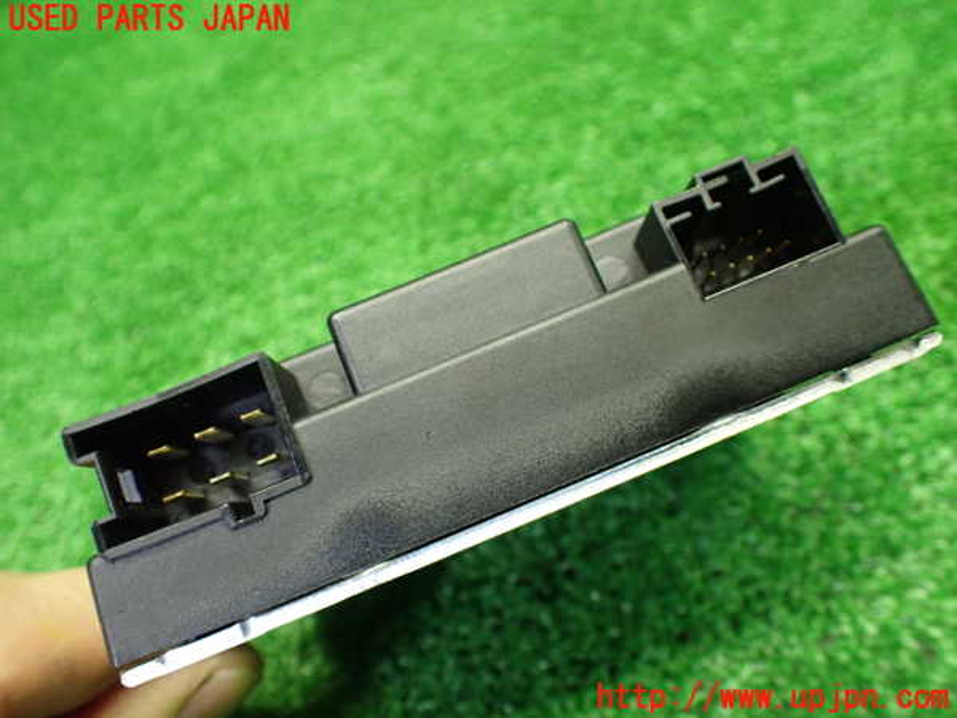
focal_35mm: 30
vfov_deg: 46.8
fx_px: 829
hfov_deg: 60.0
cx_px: 478
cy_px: 359
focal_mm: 5.4
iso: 800
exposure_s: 1/100
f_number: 2.3
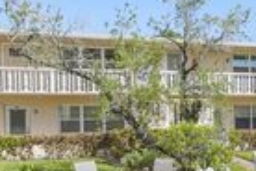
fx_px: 334
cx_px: 232
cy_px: 124
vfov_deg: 28.3
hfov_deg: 38.9
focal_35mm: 47
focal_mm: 13
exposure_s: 1/640
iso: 400
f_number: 8
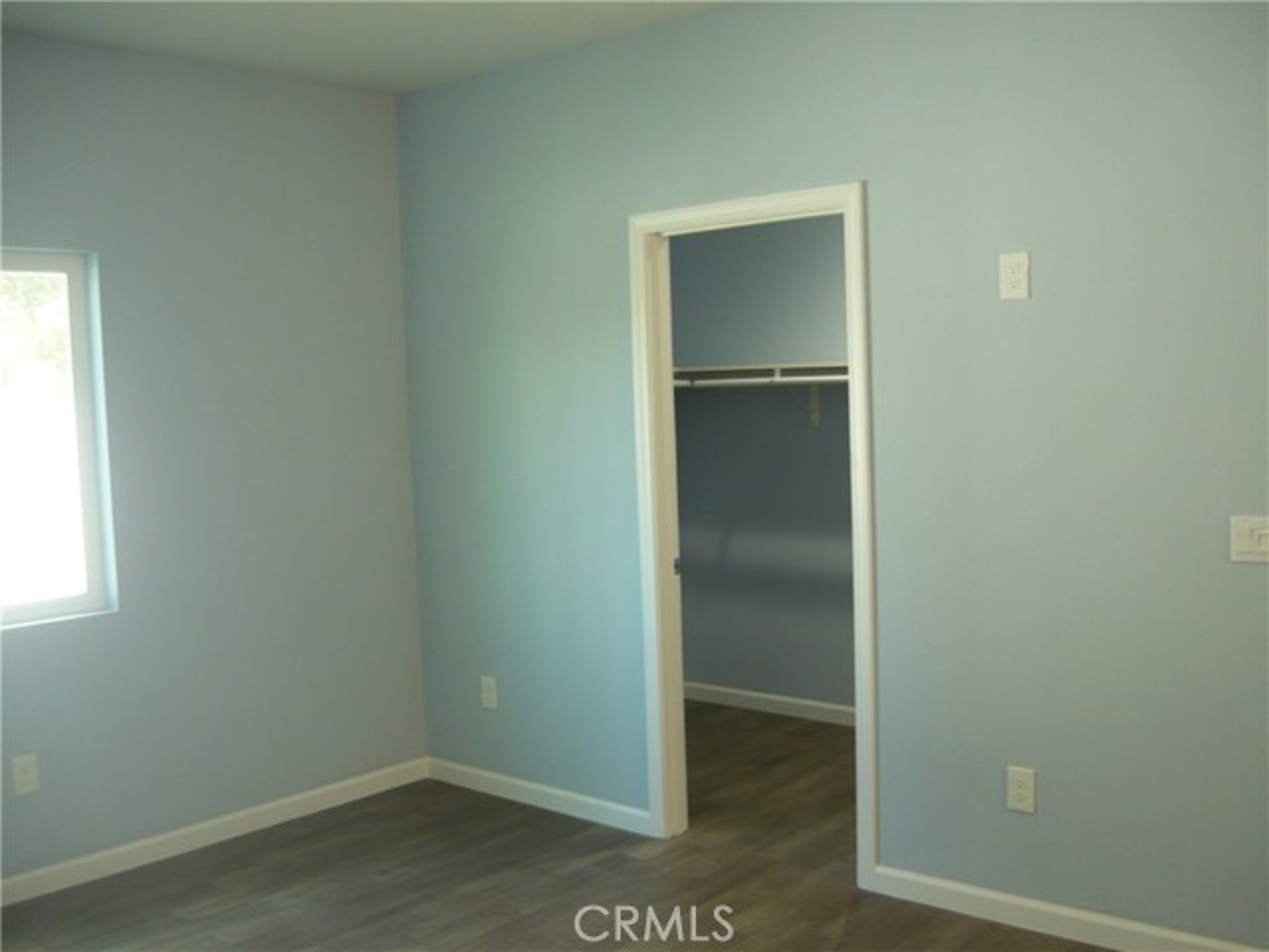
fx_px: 1210
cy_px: 476
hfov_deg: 55.4
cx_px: 634
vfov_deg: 42.9
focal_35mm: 33
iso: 200
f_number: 2.8
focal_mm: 5.5
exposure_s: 1/30
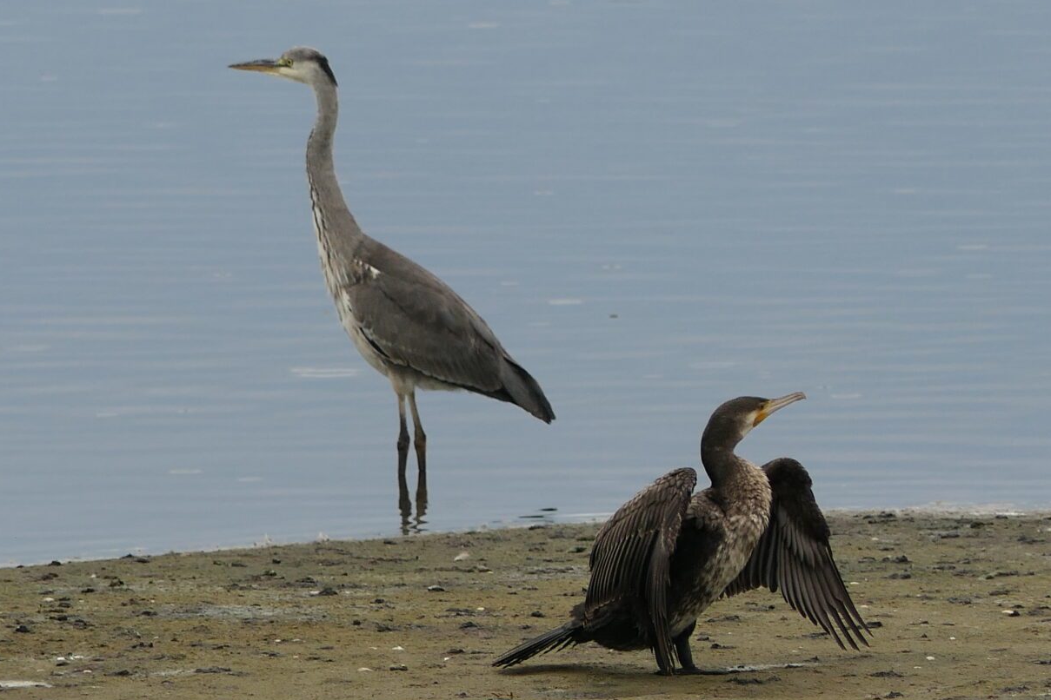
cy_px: 384
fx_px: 40314
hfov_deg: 1.5
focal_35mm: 1381
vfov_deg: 1.0
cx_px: 176
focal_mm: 176
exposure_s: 1/640
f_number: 4.5
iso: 125
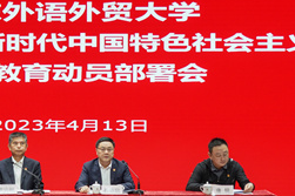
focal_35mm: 125
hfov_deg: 16.3
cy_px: 114
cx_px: 61
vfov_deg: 11.0
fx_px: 1024
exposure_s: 1/20
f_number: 4
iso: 200
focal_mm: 29
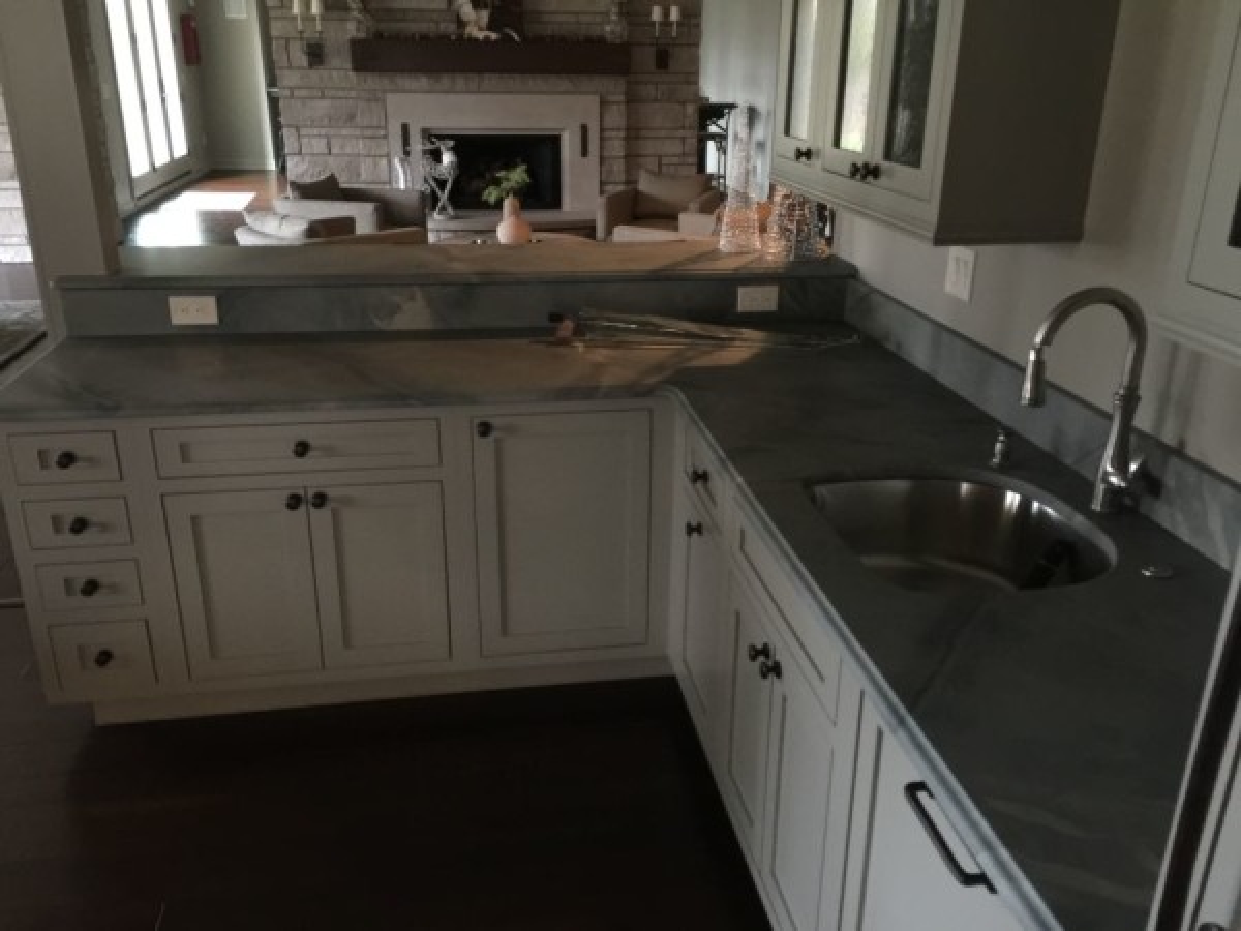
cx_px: 620
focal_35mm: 29
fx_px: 1040
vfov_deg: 48.2
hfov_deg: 61.7
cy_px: 466
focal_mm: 4.15
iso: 125
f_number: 2.2
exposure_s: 1/4
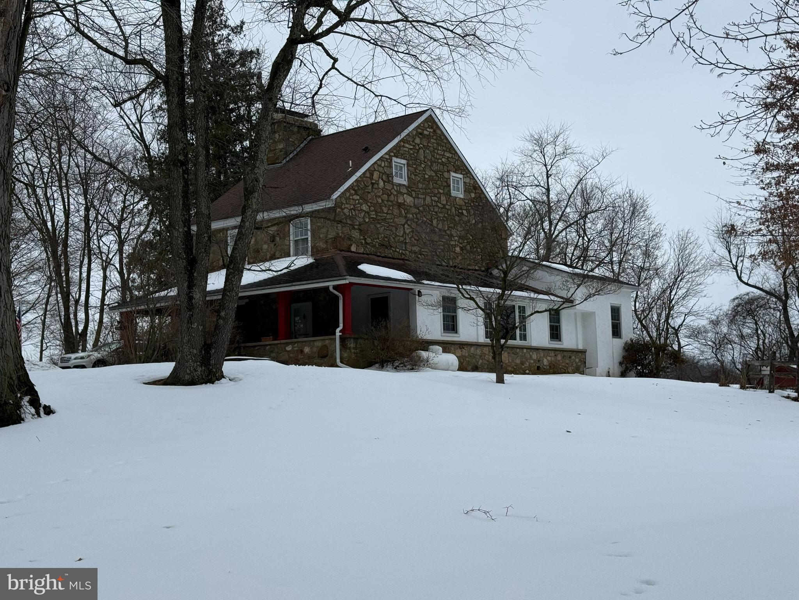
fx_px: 1108
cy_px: 300
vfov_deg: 30.3
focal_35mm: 48
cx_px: 400
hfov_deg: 39.7
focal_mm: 6.76
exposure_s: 1/2494
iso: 64
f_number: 1.78
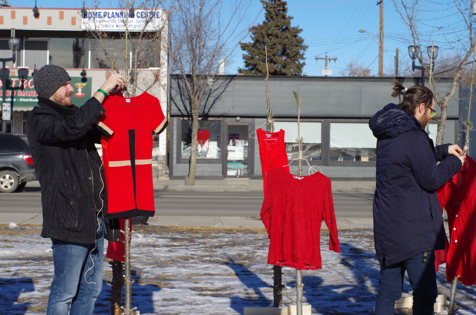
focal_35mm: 75
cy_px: 158
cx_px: 238
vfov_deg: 18.1
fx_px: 990
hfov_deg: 27.0
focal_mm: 50
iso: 400
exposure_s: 1/1000
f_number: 9
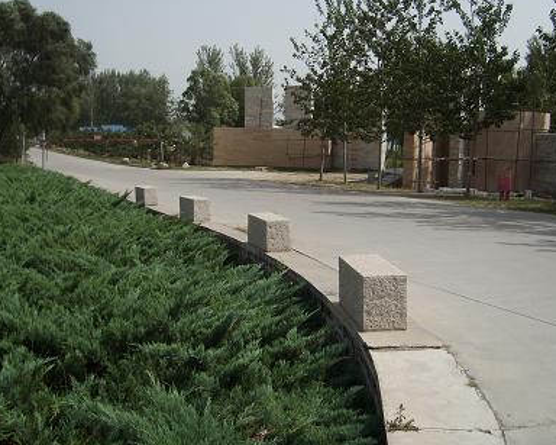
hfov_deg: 44.8
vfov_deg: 36.5
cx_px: 260
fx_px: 675
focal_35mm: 41
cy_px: 220
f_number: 7.1
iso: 50
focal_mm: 5.8
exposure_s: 1/419
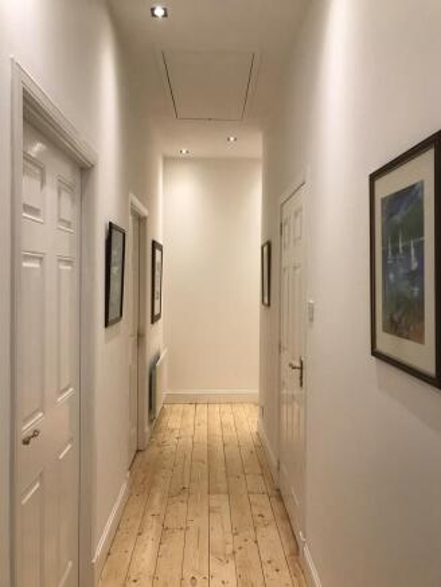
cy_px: 294
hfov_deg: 49.8
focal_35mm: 28
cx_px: 220
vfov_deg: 63.4
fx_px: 475
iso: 20
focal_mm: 3.99
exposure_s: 1/33
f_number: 1.8
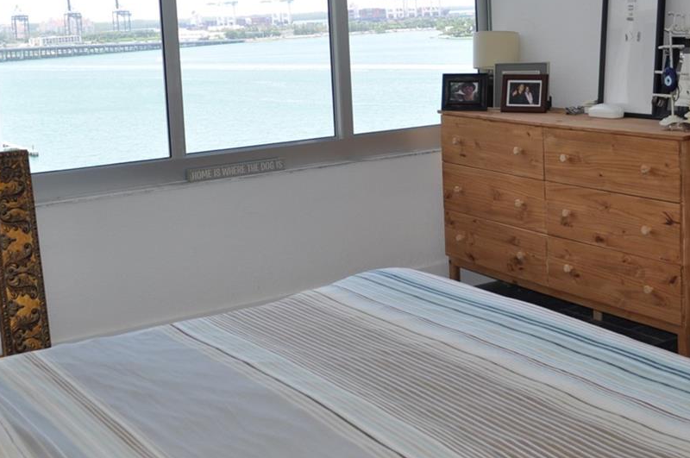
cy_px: 103
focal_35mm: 54
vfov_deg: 24.6
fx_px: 1034
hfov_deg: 36.9
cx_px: 376
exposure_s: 1/200
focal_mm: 18
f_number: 4
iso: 200
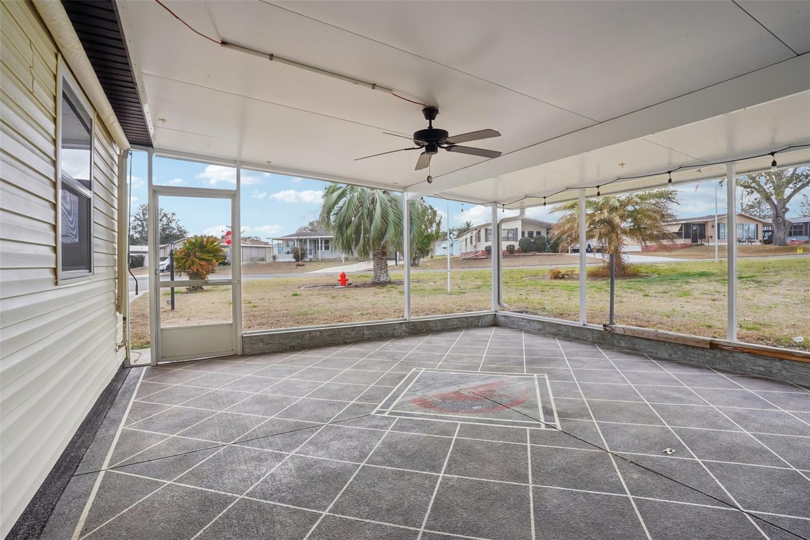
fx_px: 382
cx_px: 405
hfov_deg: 93.3
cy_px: 270
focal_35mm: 17
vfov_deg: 70.4
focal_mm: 17
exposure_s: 1/30
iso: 400
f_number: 20
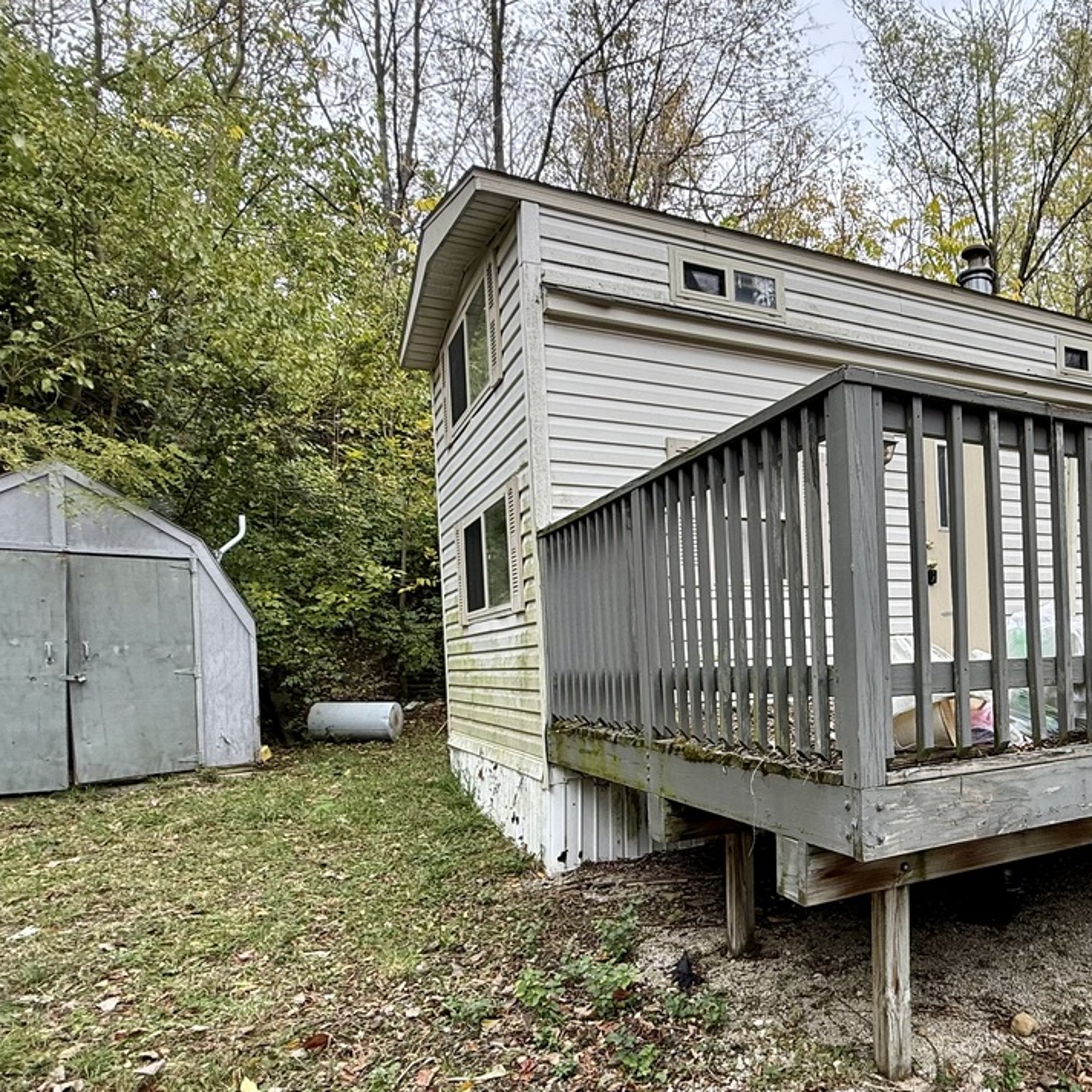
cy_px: 665
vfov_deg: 62.3
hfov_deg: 58.7
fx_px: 892
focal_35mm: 25
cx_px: 852
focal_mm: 2.22
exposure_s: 1/250
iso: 50
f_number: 2.2
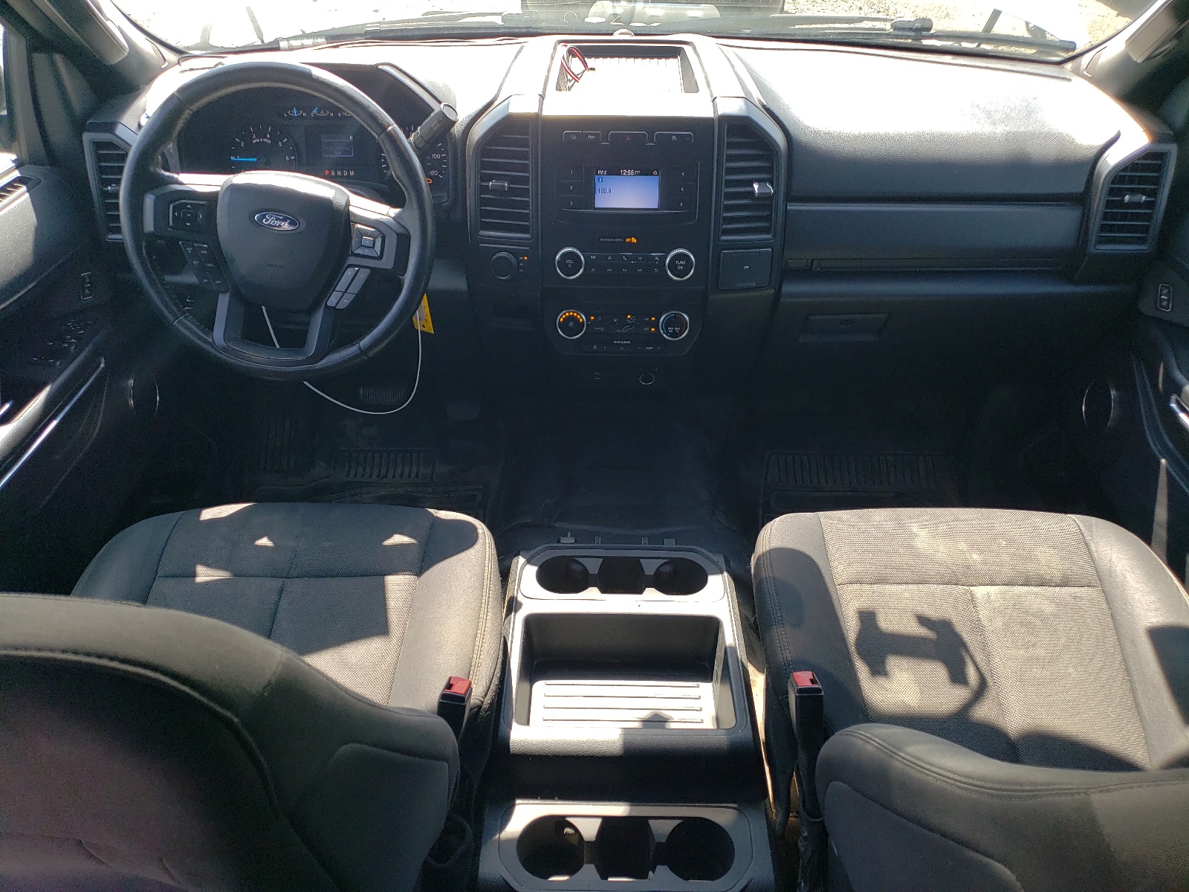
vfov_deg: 53.1
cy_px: 446
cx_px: 594
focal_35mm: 26
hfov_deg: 67.3
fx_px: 893
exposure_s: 1/312
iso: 50
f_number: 1.5
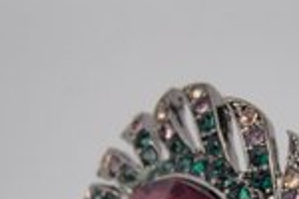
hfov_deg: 23.0
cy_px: 252
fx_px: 731
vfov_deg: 14.9
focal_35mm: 88
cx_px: 212
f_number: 4.7
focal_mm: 6.64
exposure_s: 1/160
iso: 250
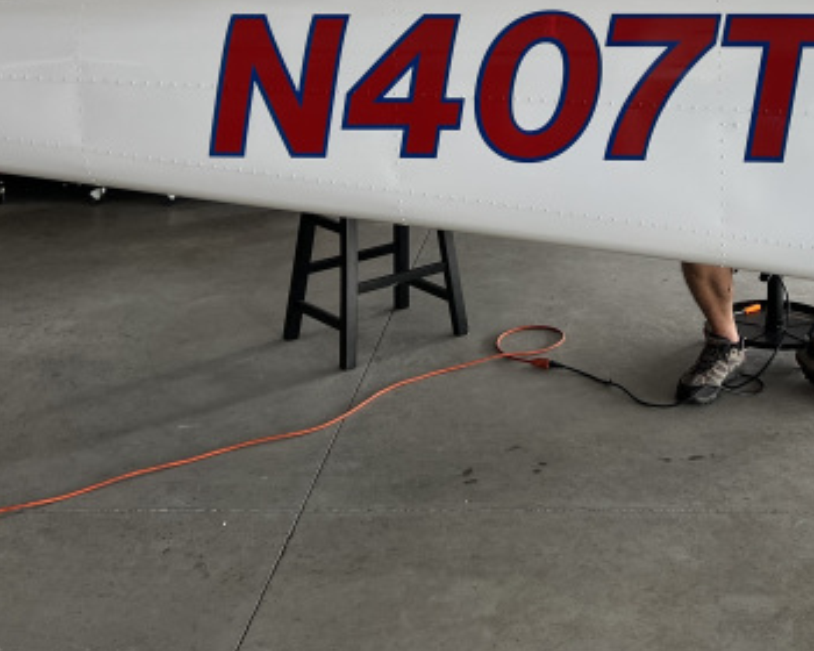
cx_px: 640
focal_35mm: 58
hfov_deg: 31.7
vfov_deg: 24.8
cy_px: -21
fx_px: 1397
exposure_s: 1/120
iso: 40
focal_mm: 5.7
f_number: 1.5
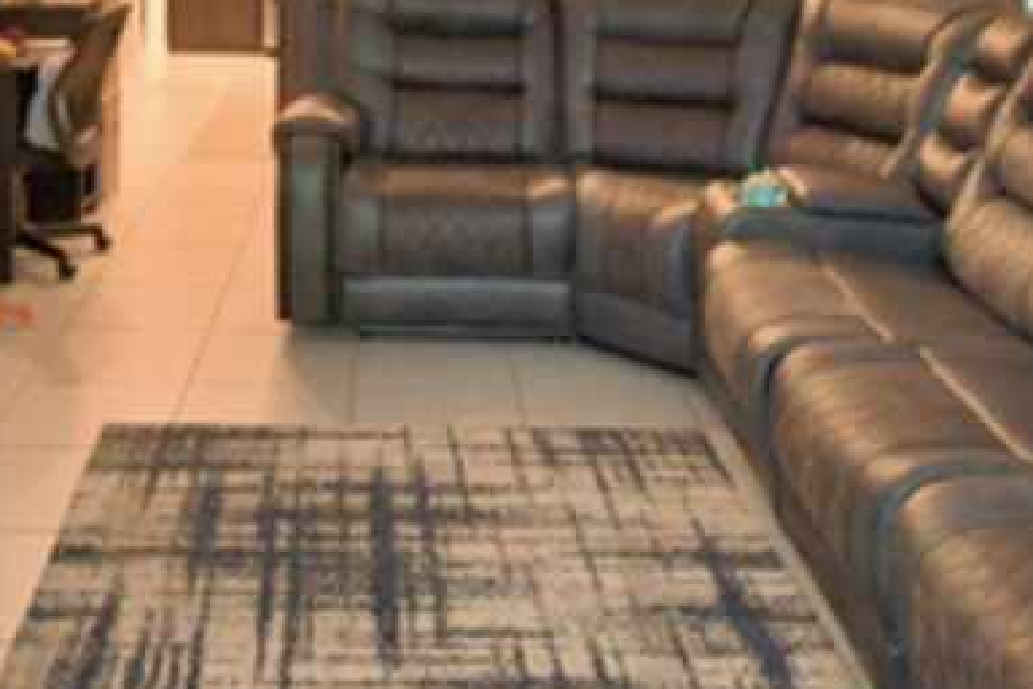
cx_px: 360
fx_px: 1435
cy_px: -153
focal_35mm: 50
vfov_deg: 24.3
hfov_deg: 39.2
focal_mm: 10
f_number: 4.5
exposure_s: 1/30
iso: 720
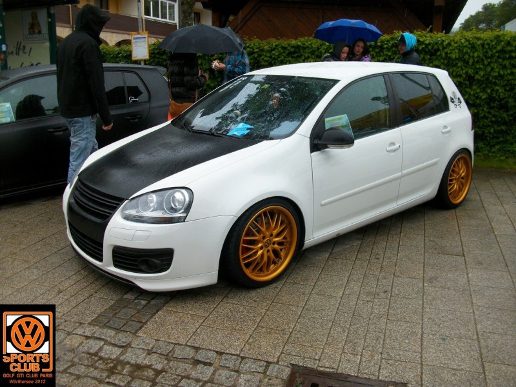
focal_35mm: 34
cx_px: 258
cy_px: 194
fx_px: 507
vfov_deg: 41.8
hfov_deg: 54.0
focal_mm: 5.7
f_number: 2.9
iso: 80
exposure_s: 1/272
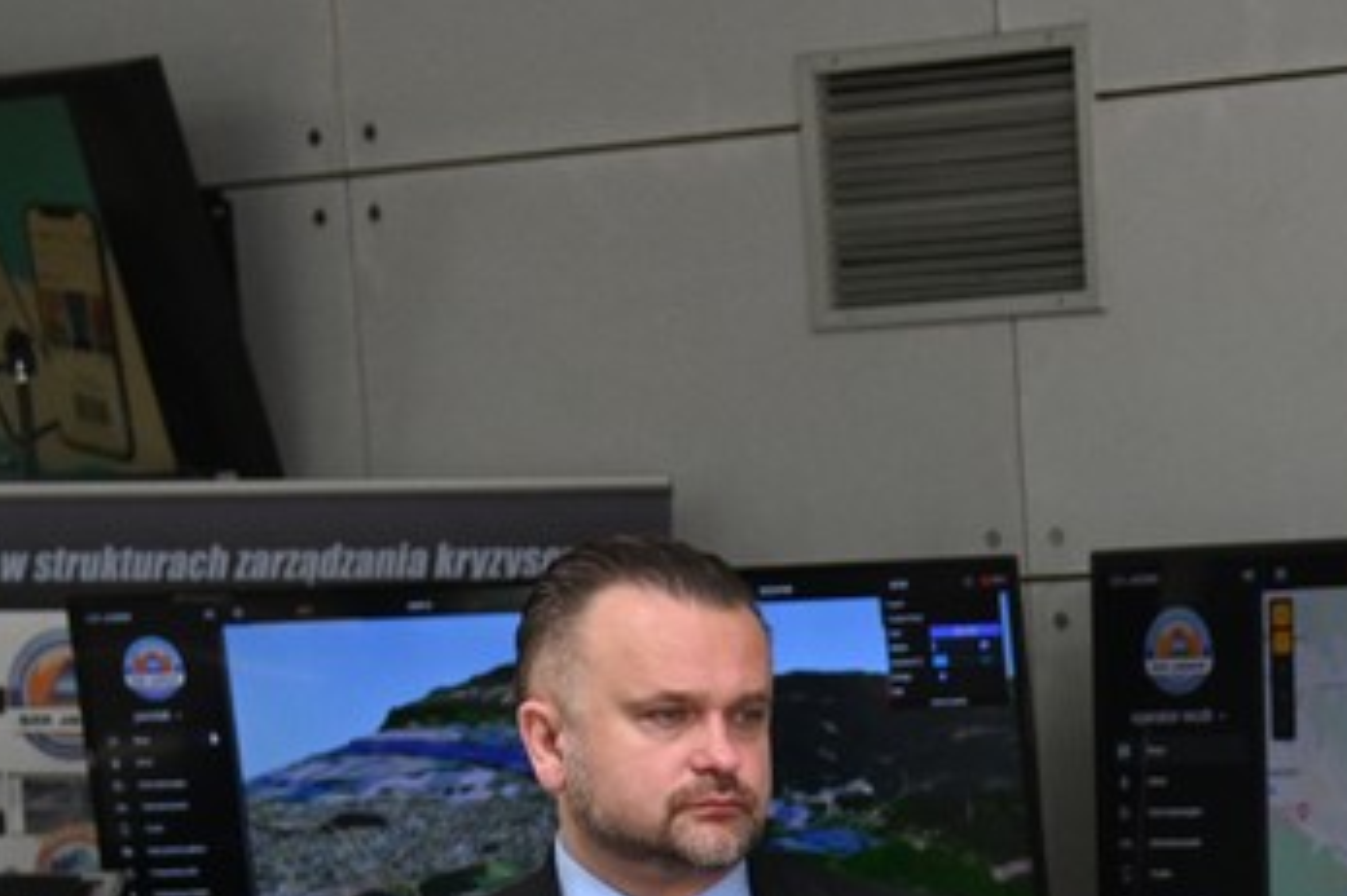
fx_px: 6011
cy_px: 1420
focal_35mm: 161
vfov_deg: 8.3
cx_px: 2057
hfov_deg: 12.2
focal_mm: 31
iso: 900
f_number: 3.3
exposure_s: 1/500
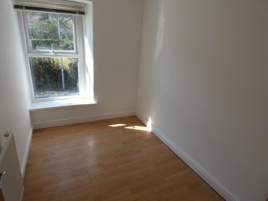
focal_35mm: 20
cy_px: 100
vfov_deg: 66.0
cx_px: 134
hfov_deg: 81.7
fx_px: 155
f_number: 2.8
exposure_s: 1/320
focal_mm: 3.6
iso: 80
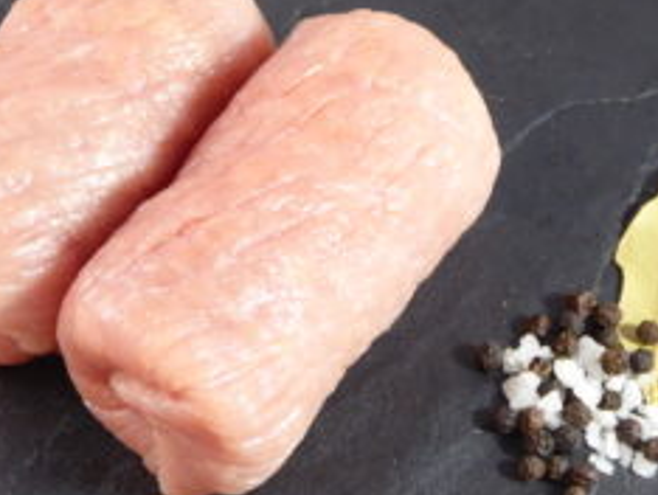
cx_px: 208
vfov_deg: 13.2
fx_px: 2131
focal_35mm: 112
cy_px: 224
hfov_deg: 17.5
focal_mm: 10.3
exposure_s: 1/13
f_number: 4.2
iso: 400
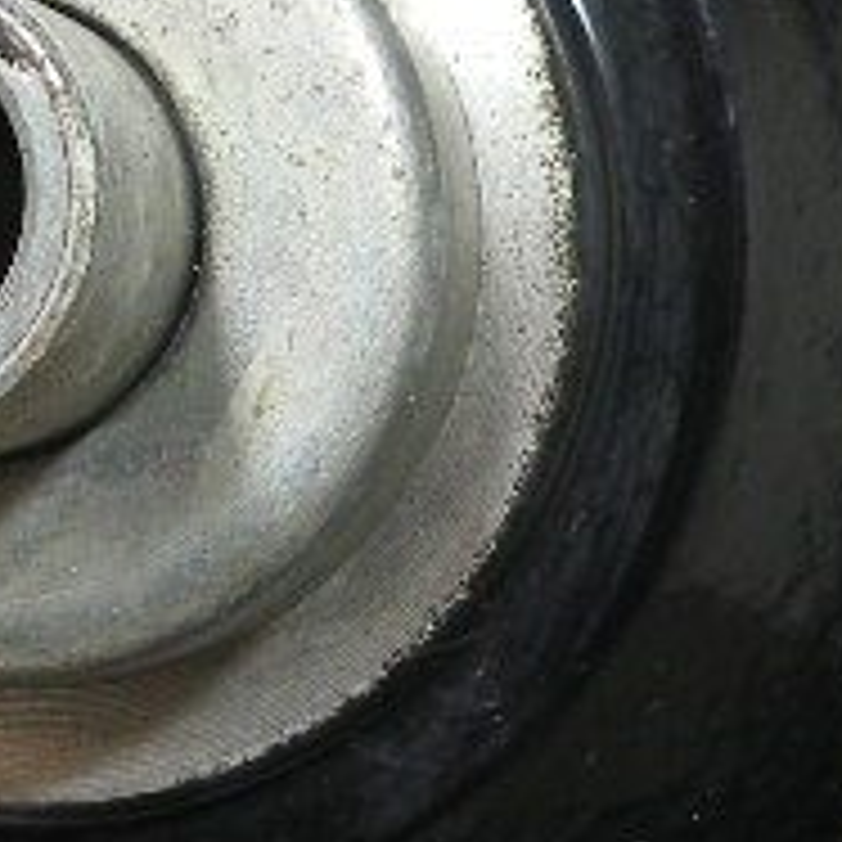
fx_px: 3605
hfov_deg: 13.2
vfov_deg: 13.3
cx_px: 41
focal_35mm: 131
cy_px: 171
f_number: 2.8
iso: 73
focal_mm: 4.7
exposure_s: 1/60
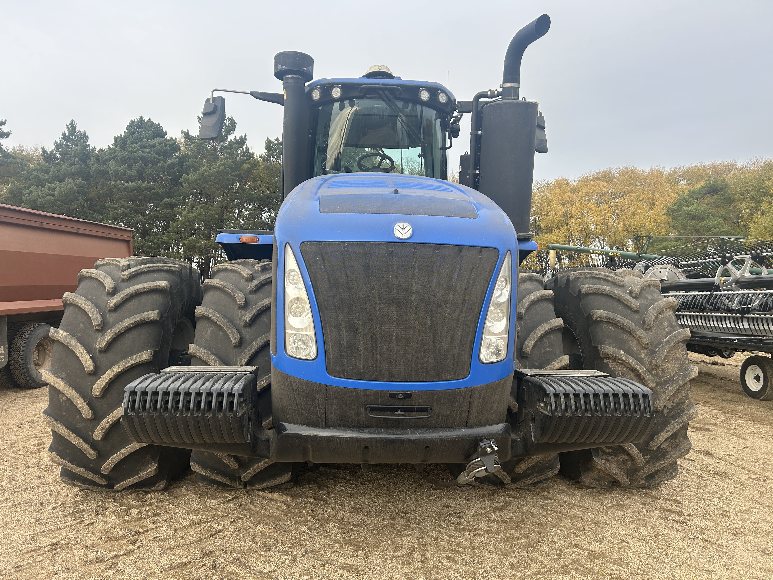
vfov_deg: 53.1
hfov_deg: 67.3
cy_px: 290
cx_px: 386
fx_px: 581
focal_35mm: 26
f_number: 1.5
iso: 50
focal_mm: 5.7
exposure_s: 1/692
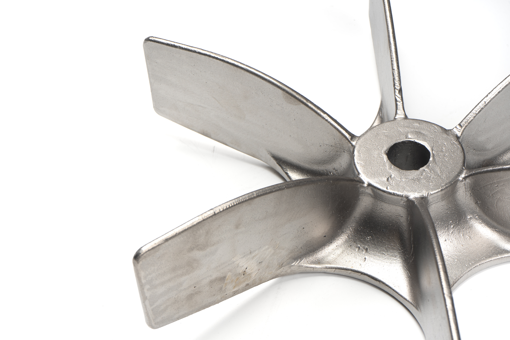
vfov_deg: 19.5
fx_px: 992
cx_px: 255
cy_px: 170
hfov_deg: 28.8
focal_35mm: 70
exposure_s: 1/125
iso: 100
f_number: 13
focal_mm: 70
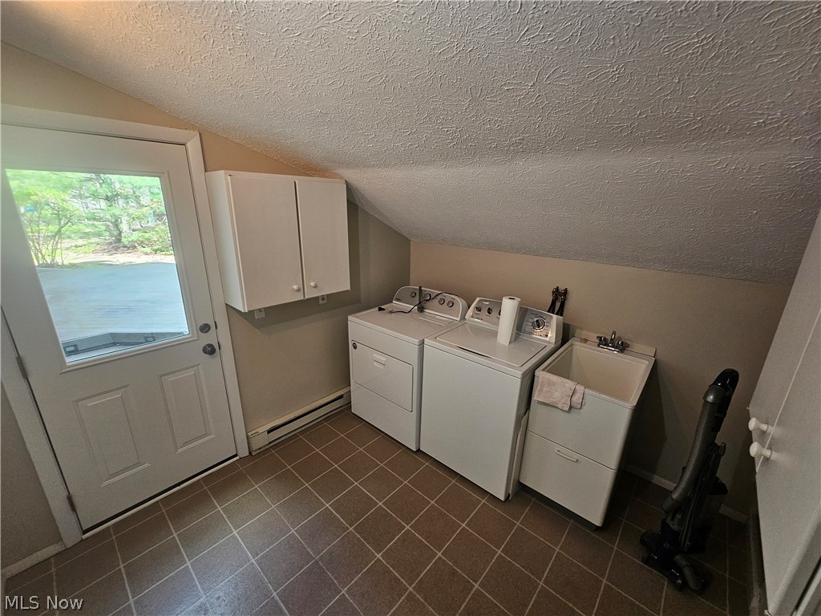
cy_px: 308
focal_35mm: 13
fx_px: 308
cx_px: 410
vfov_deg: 89.9
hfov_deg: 106.2
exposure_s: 1/60
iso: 250
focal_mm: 2.2
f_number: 2.2
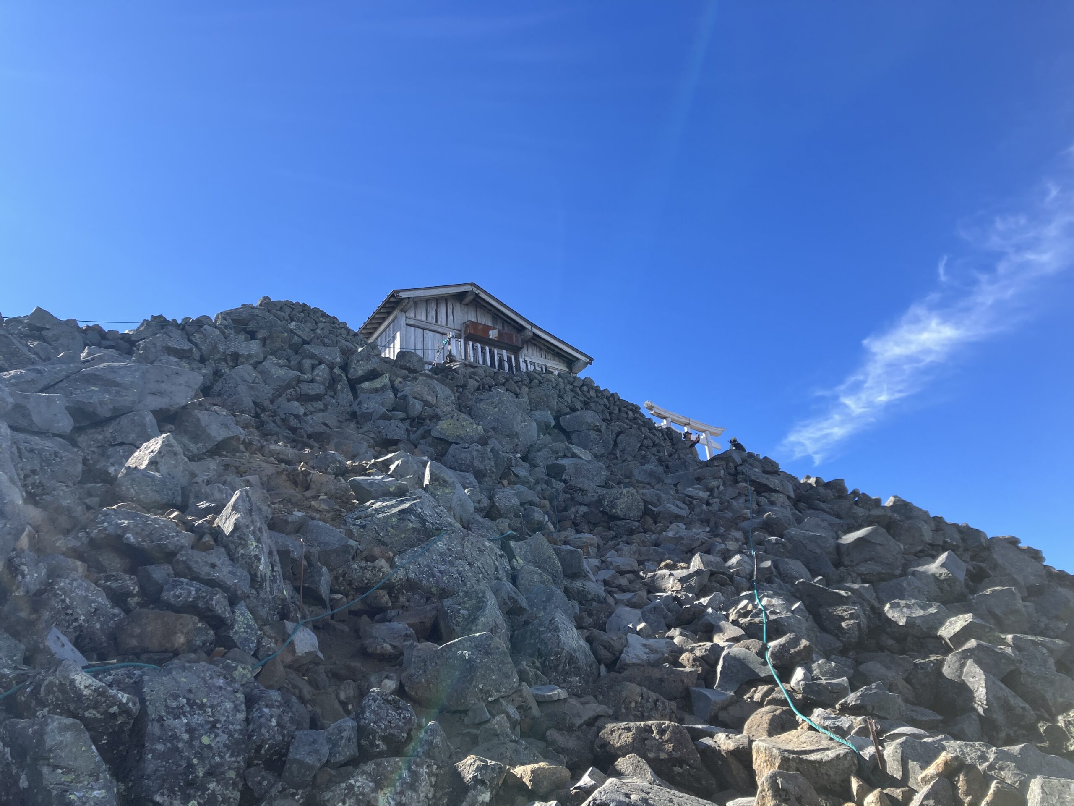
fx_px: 869
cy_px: 403
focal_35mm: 28
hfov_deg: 63.4
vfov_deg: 49.7
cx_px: 537
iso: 32
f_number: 1.8
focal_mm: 3.99
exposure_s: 1/1080
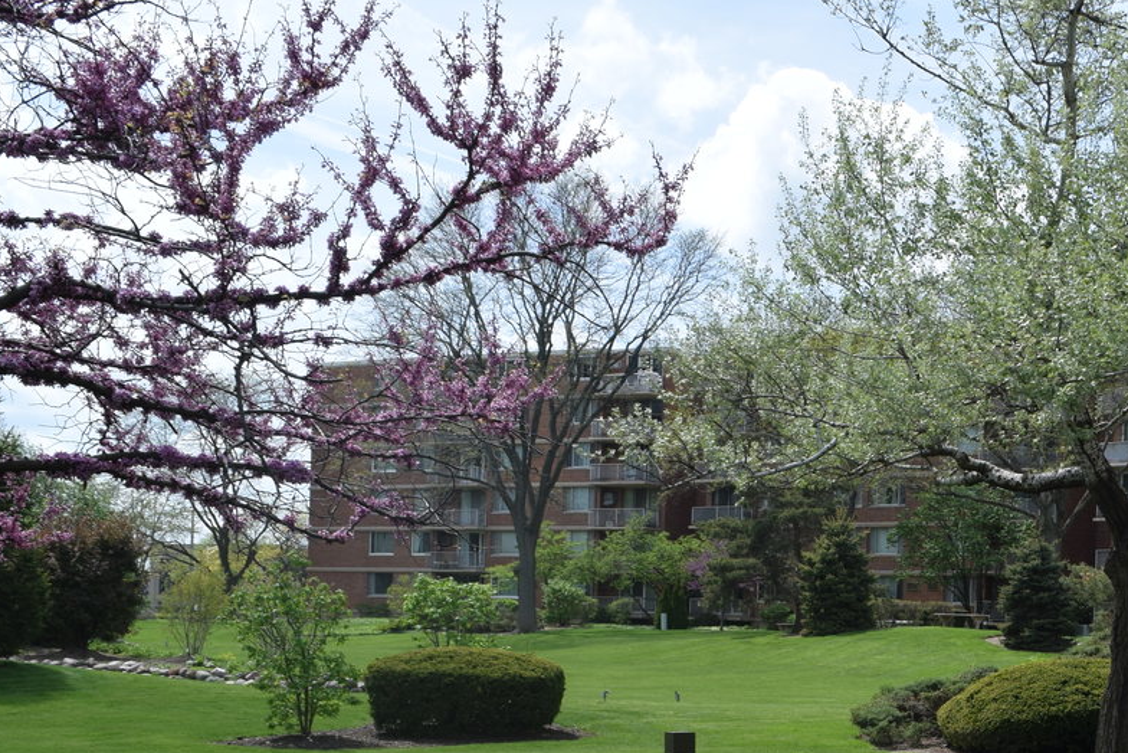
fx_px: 1943
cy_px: 752
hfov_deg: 30.3
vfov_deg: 21.2
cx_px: 1104
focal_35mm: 62
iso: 200
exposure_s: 1/320
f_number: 9
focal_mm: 20
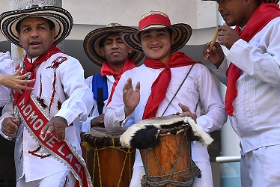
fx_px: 747
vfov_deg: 14.2
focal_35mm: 96
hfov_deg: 20.8
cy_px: 143
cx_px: 31
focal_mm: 32
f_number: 5.6
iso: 800
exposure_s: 1/640
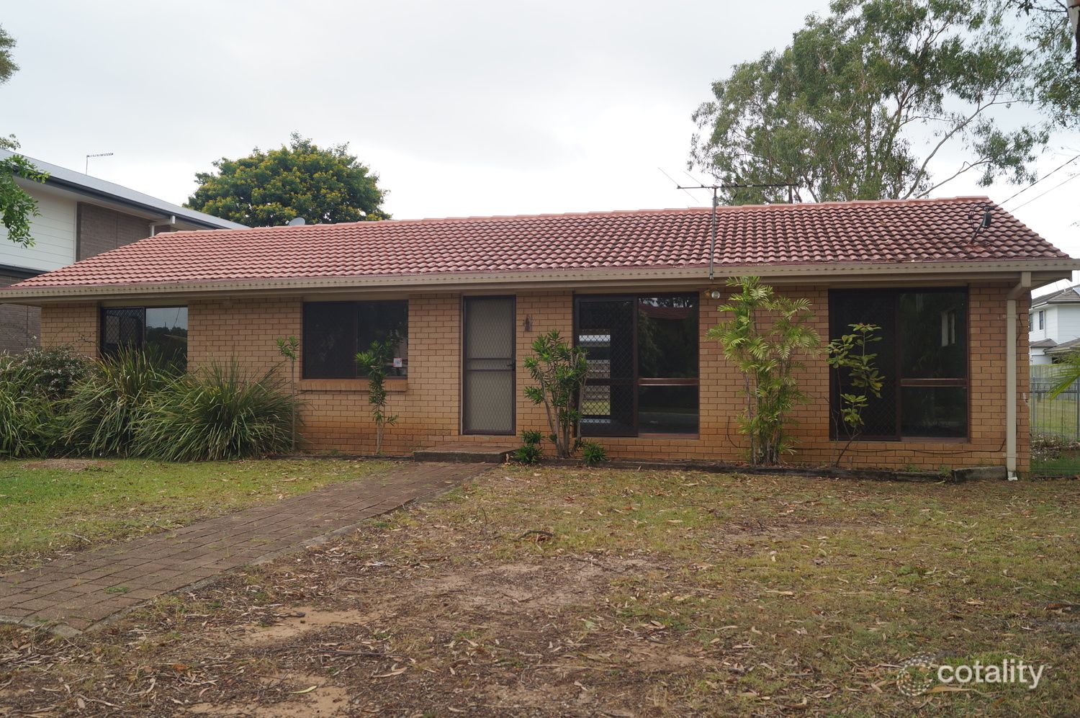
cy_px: 359
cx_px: 540
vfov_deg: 43.5
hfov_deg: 62.0
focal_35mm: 30
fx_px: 899
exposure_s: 1/125
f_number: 5.6
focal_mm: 20
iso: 100
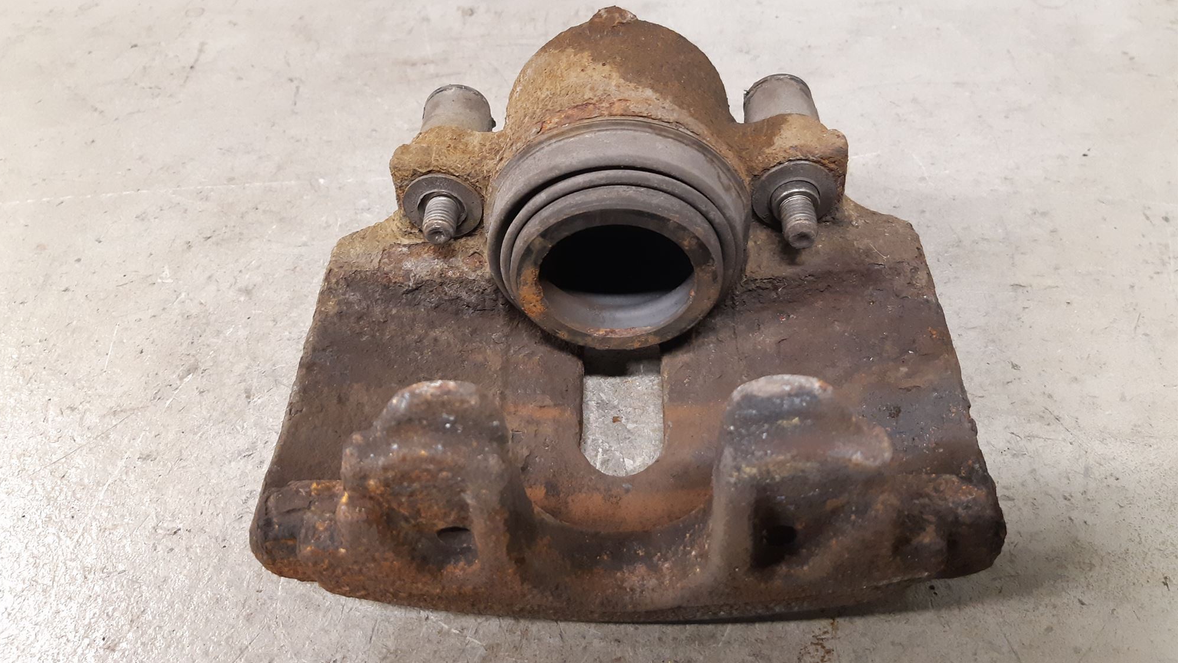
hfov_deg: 66.1
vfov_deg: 40.2
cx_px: 575
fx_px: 906
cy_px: 326
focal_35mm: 29
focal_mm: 3.93
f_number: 1.7
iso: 250
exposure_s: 1/33
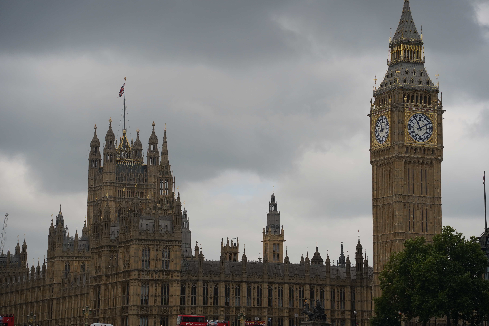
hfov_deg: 19.8
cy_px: 163
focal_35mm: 103
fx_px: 1399
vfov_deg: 13.3
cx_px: 244
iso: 800
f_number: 5.6
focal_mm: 103
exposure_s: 1/4000
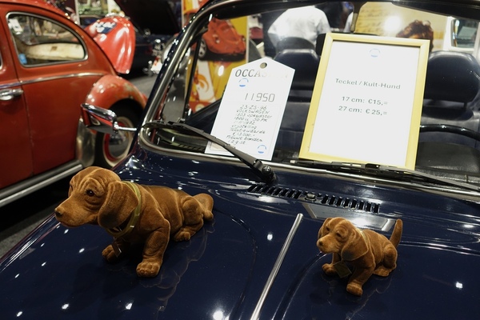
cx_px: 240
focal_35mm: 31
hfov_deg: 60.3
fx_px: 413
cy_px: 160
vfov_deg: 42.3
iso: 800
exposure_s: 1/40
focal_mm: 11.45
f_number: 2.5
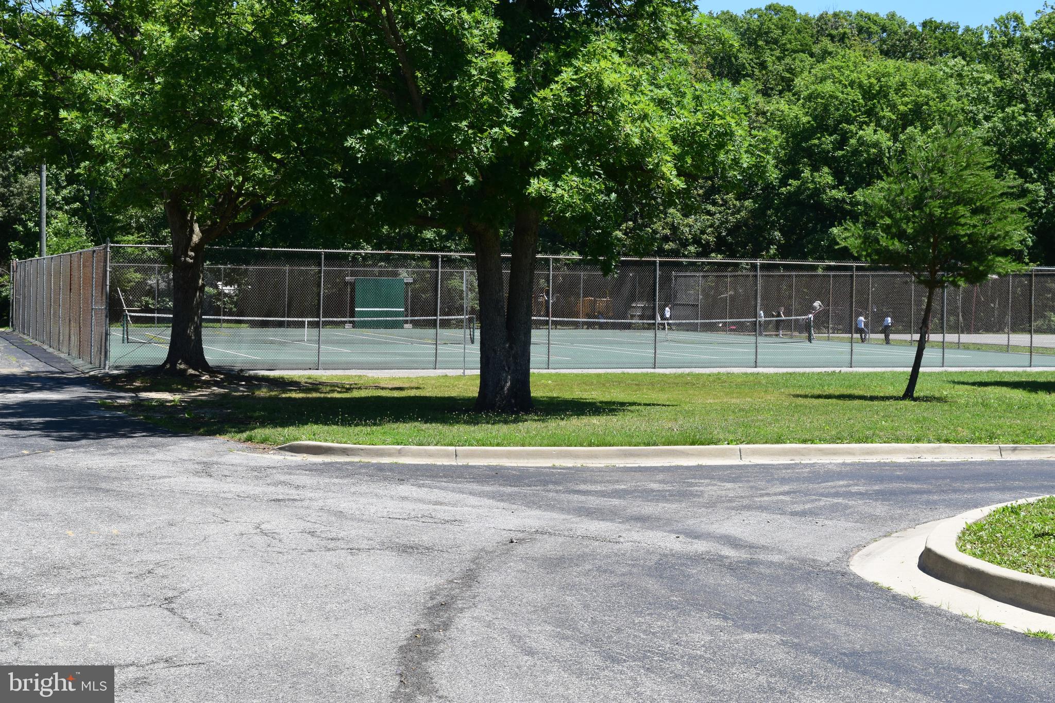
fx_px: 1582
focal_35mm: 54
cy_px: 352
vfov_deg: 25.1
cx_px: 528
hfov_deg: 36.9
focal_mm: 36
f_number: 11
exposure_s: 1/400
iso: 400
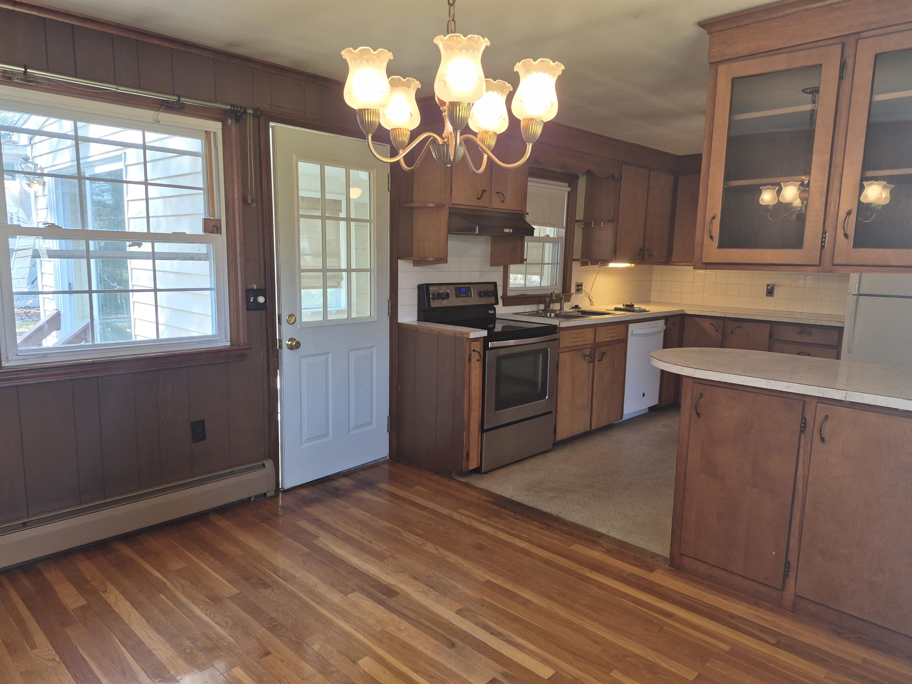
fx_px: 606
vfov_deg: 58.9
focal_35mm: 23
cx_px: 456
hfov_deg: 73.9
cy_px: 342
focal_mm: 5.4
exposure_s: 1/120
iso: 125
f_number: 1.8
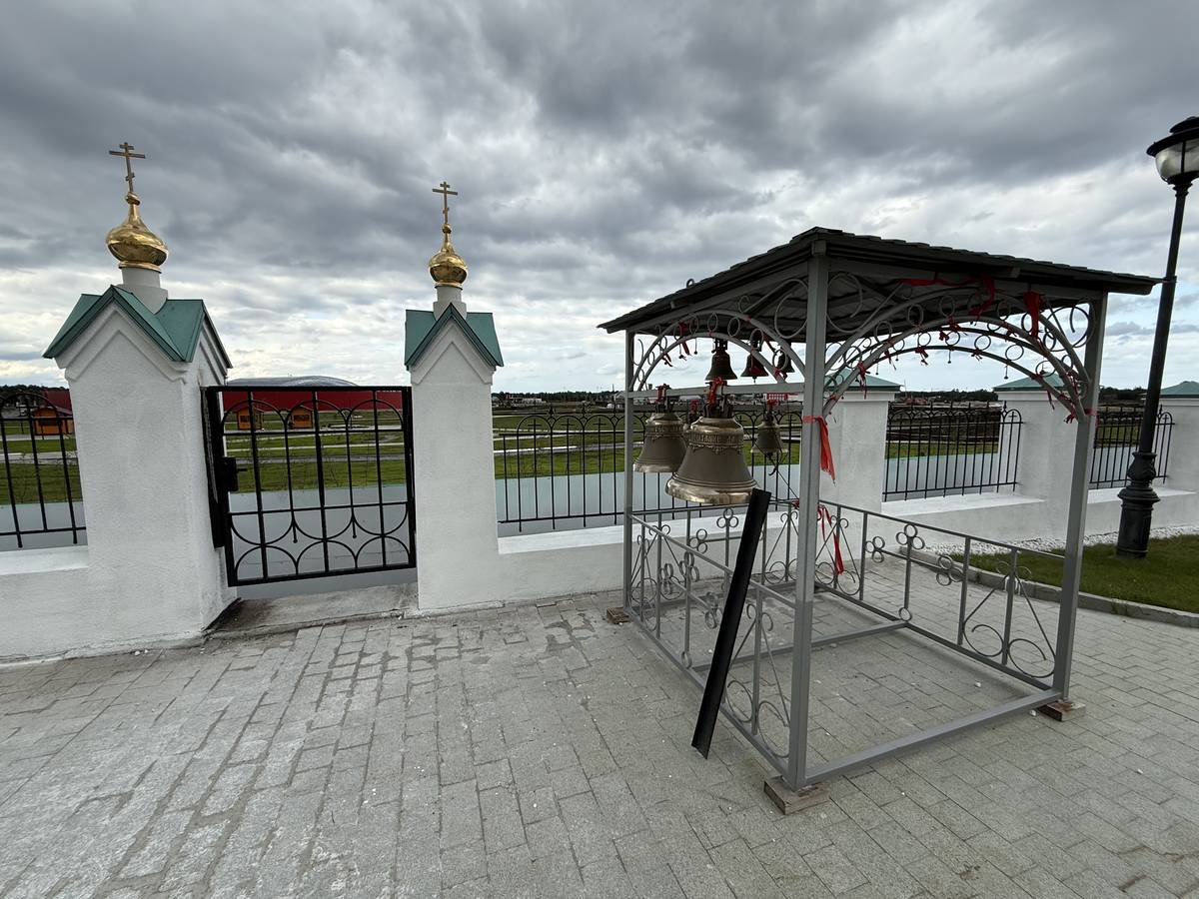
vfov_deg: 85.7
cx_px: 600
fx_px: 485
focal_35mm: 14
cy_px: 450
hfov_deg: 102.1
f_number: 2.2
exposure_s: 1/651
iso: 50
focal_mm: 2.22
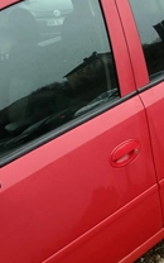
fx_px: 393
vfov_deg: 36.8
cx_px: 141
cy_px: 156
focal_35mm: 55
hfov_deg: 23.1
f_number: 1.9
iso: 461
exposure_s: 1/100
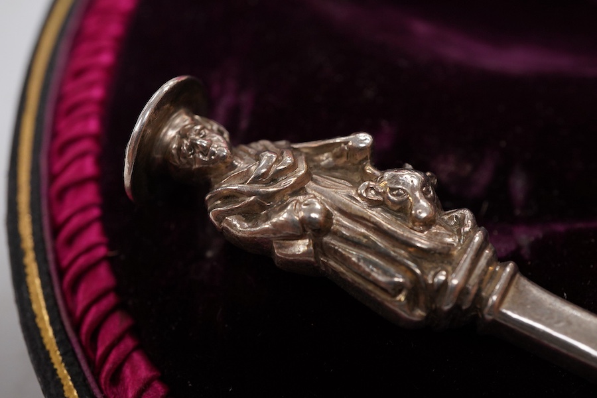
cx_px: 298
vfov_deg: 29.9
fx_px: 746
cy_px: 199
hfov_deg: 43.6
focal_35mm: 45
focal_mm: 30
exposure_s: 1/125
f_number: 11
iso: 1250
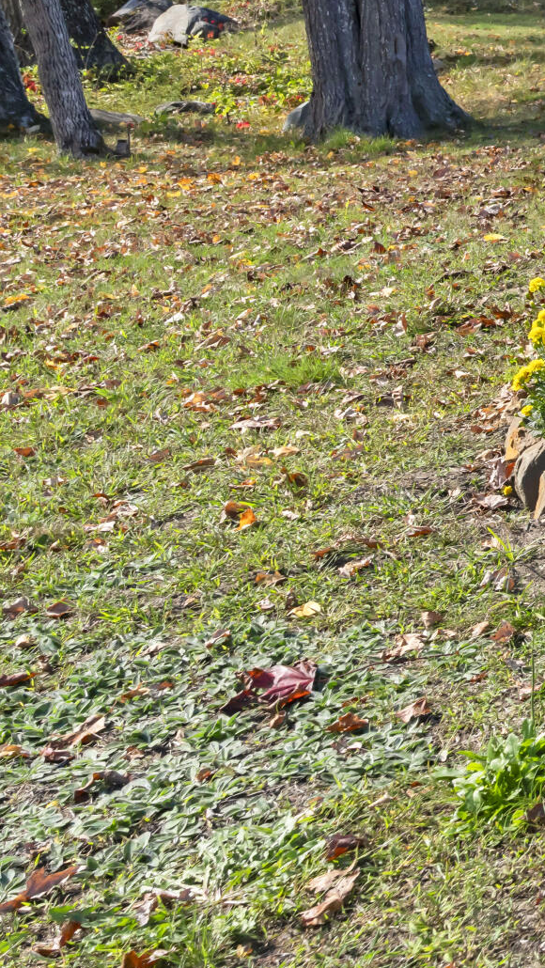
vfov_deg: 32.5
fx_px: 1566
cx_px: 1401
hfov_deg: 13.2
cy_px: 79
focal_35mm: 61
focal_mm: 20
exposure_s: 1/750
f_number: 8
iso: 800
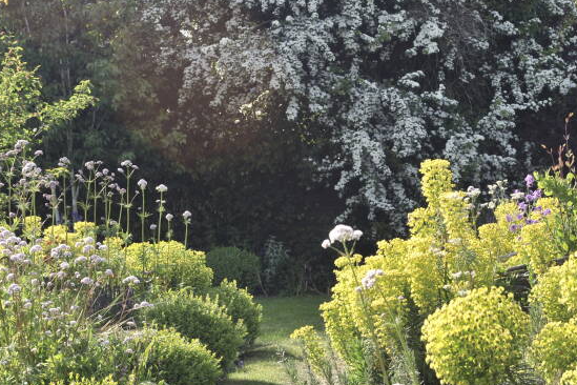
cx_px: 378
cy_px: 235
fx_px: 1731
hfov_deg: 18.9
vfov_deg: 12.7
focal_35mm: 108
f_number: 10
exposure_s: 1/250
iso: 400
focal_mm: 58
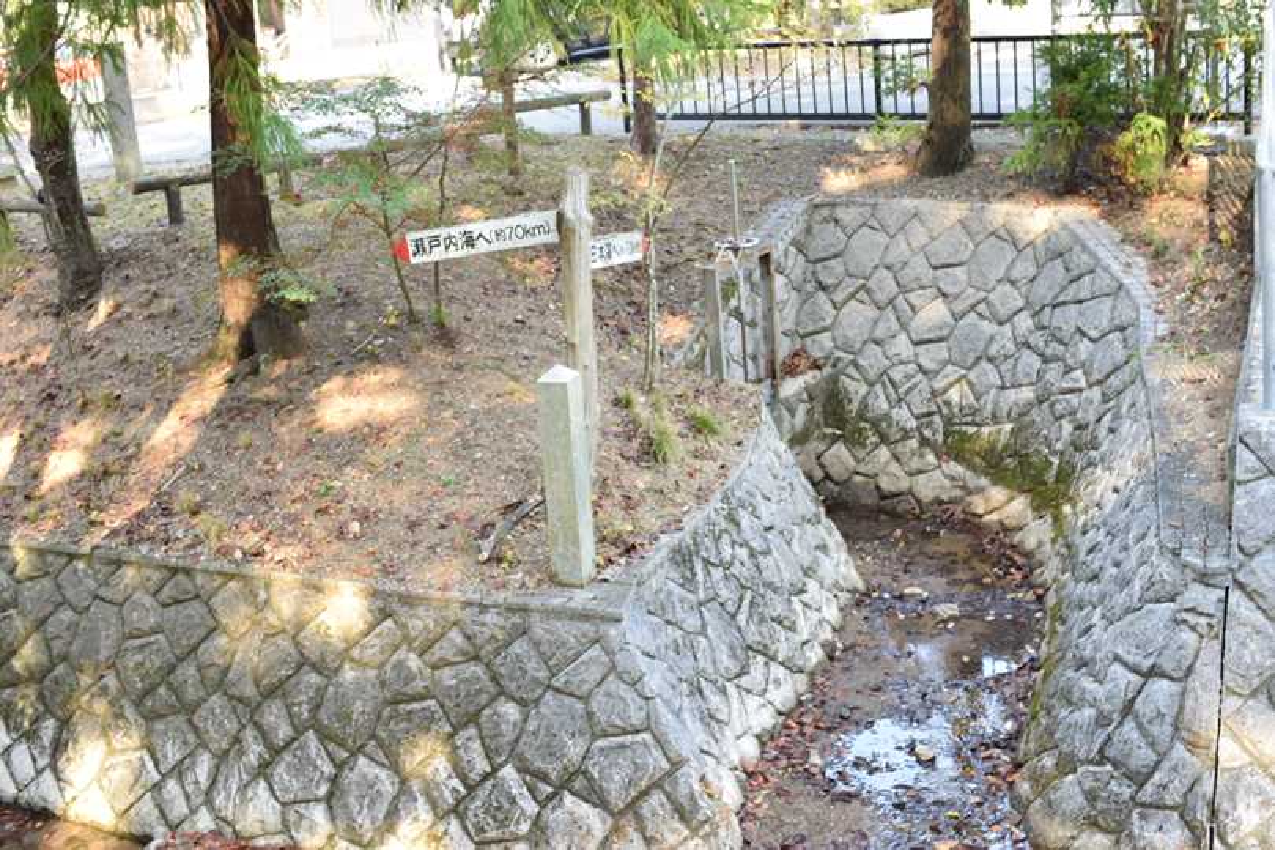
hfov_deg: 43.6
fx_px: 1594
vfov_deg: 29.9
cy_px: 425
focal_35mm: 45
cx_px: 638
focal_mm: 30
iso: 320
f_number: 5.6
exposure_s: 1/60
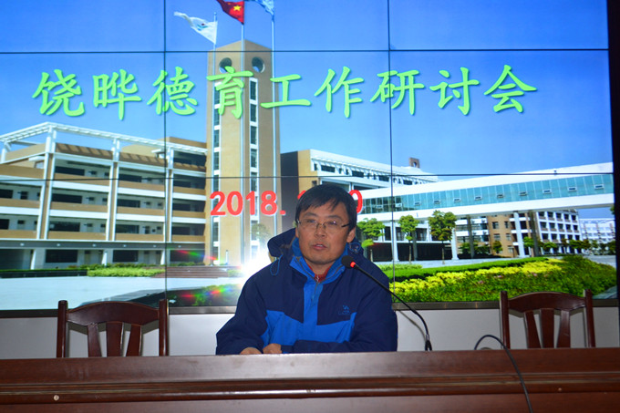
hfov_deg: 36.9
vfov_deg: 25.0
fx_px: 930
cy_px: 206
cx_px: 310
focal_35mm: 54
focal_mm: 36
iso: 560
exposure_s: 1/60
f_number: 5
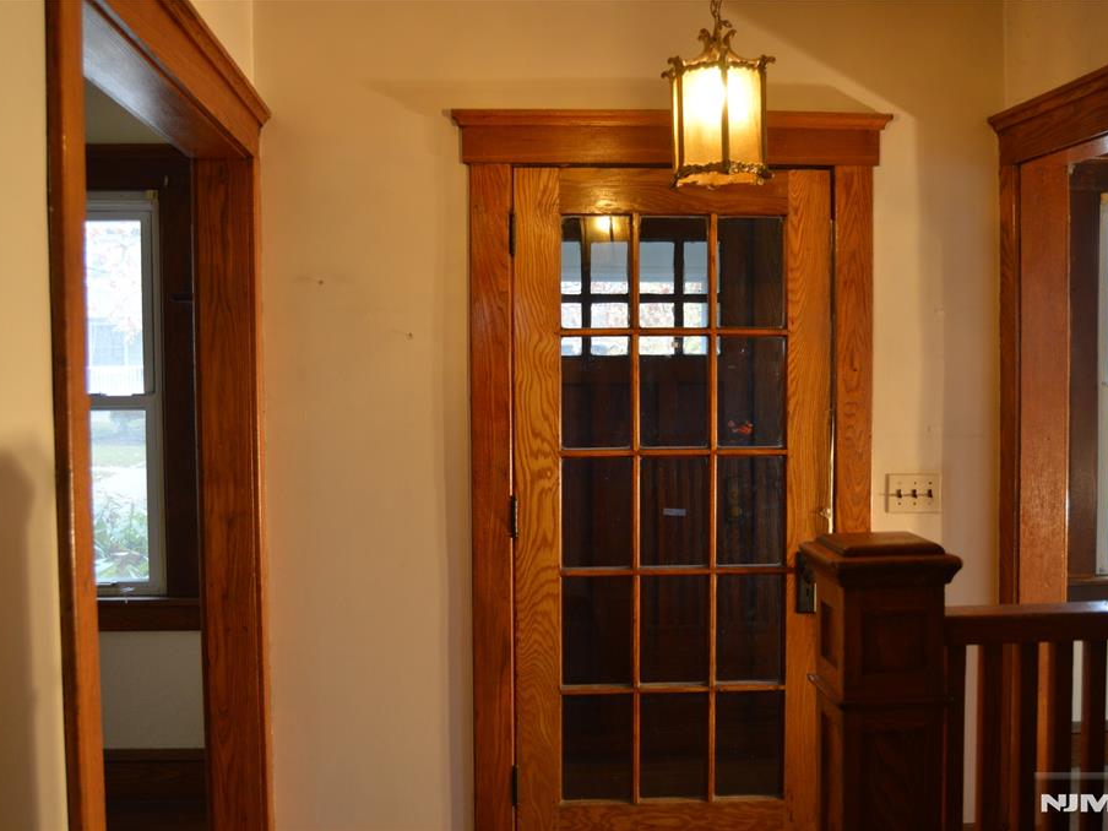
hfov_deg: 49.5
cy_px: 416
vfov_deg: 38.1
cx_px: 532
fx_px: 1202
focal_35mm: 38
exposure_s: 1/60
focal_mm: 23
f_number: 3.8
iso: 500
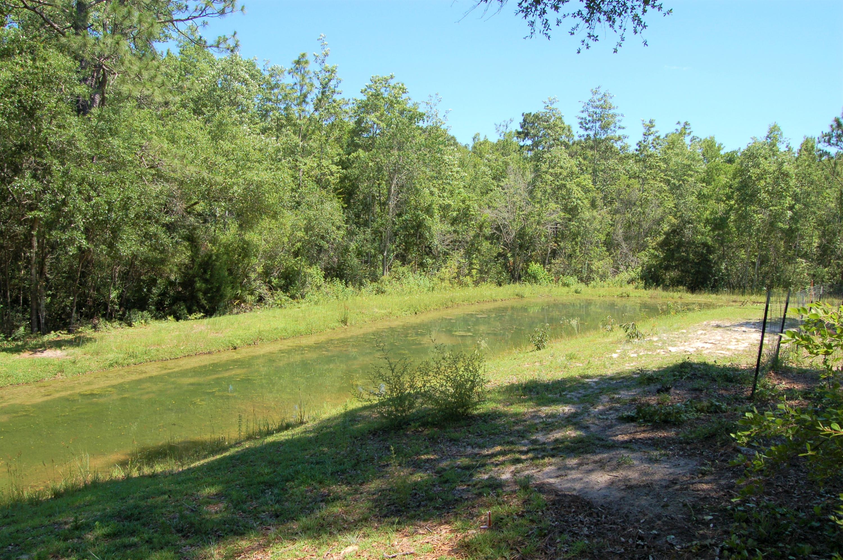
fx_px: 632
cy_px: 280
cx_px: 422
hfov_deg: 67.4
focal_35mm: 27
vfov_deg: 47.8
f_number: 8
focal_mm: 18
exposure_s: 1/250
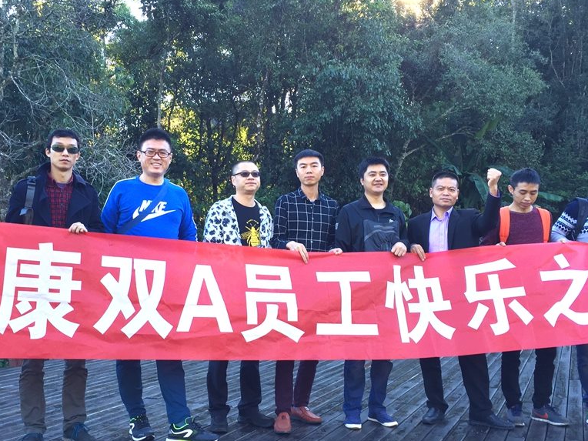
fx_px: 696
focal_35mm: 41
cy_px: 232
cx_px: 266
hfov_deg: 45.7
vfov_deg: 35.1
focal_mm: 4.15
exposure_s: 1/100
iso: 40
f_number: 2.2
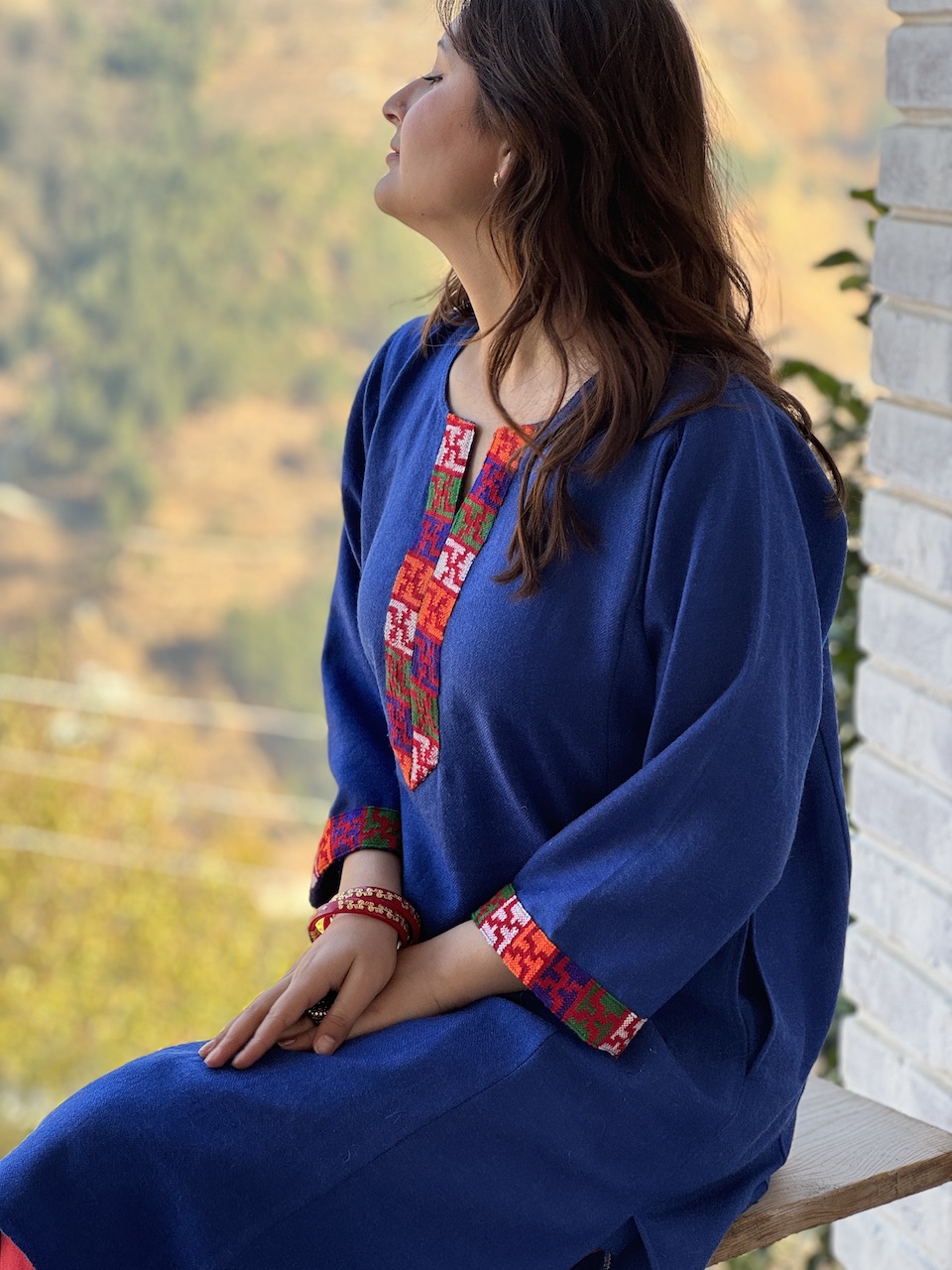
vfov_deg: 25.3
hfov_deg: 19.1
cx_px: 476
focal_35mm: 77
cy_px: 635
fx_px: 2824
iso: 40
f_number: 2.8
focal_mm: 9
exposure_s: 1/99
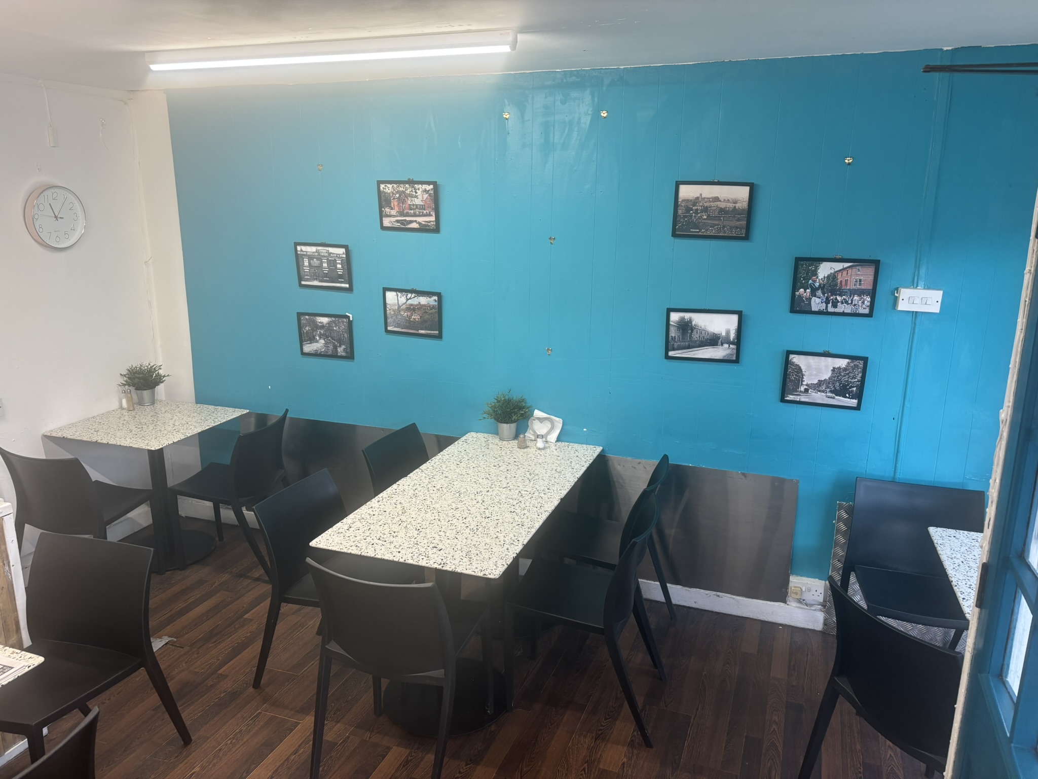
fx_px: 780
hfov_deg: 67.3
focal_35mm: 26
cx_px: 519
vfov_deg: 53.1
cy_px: 390
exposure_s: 1/50
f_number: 1.6
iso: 80
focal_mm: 5.96
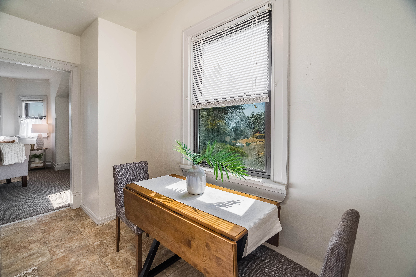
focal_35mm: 16
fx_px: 185
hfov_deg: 96.7
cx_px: 208
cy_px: 138
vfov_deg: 73.7
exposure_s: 1/80
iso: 100
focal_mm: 16
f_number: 7.1
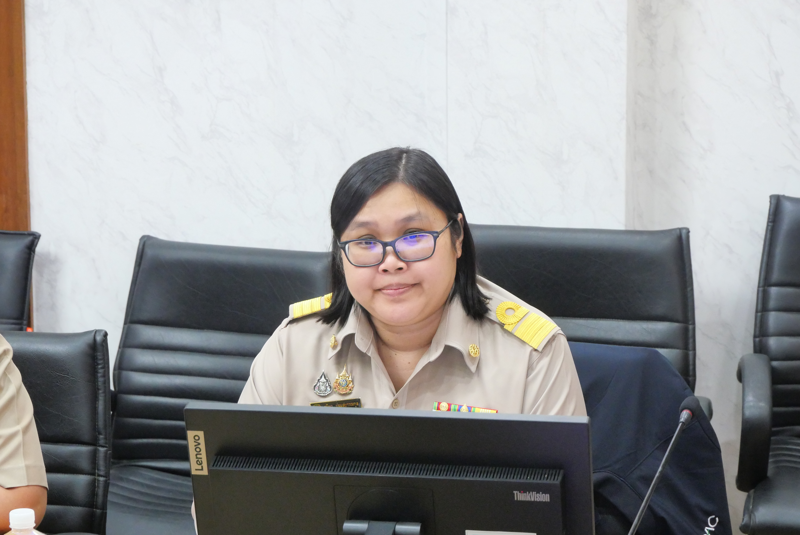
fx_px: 2757
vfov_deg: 11.1
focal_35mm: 124
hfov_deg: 16.5
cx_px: 400
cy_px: 268
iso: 3200
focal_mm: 60
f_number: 7.1
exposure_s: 1/20
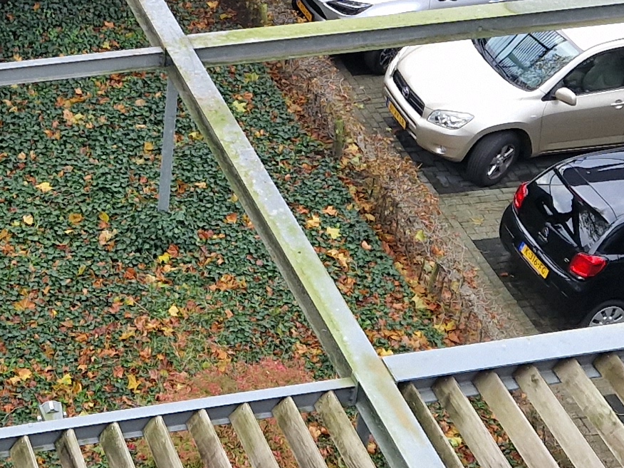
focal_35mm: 105
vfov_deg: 13.8
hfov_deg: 18.3
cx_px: 34
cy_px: -57
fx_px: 1893
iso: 50
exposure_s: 1/180
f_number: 1.8
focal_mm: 5.4
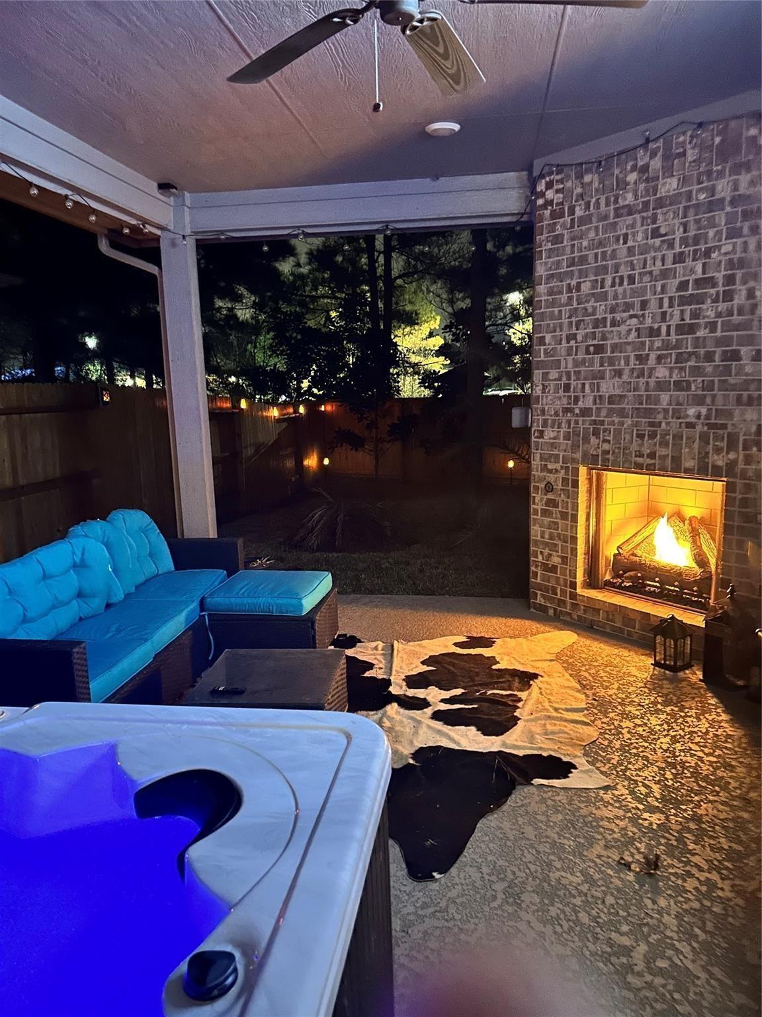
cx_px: 381
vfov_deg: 71.6
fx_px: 704
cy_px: 508
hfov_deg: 56.8
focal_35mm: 24
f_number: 1.78
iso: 2500
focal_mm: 6.86
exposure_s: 1/15
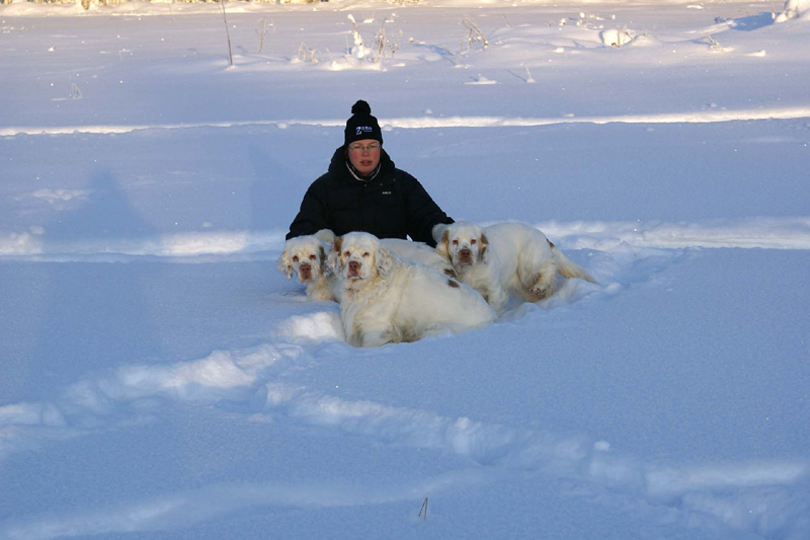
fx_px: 2362
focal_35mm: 105
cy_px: 270
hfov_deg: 19.5
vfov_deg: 13.0
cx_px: 405
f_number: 7.1
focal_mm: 70
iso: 100
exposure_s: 1/200
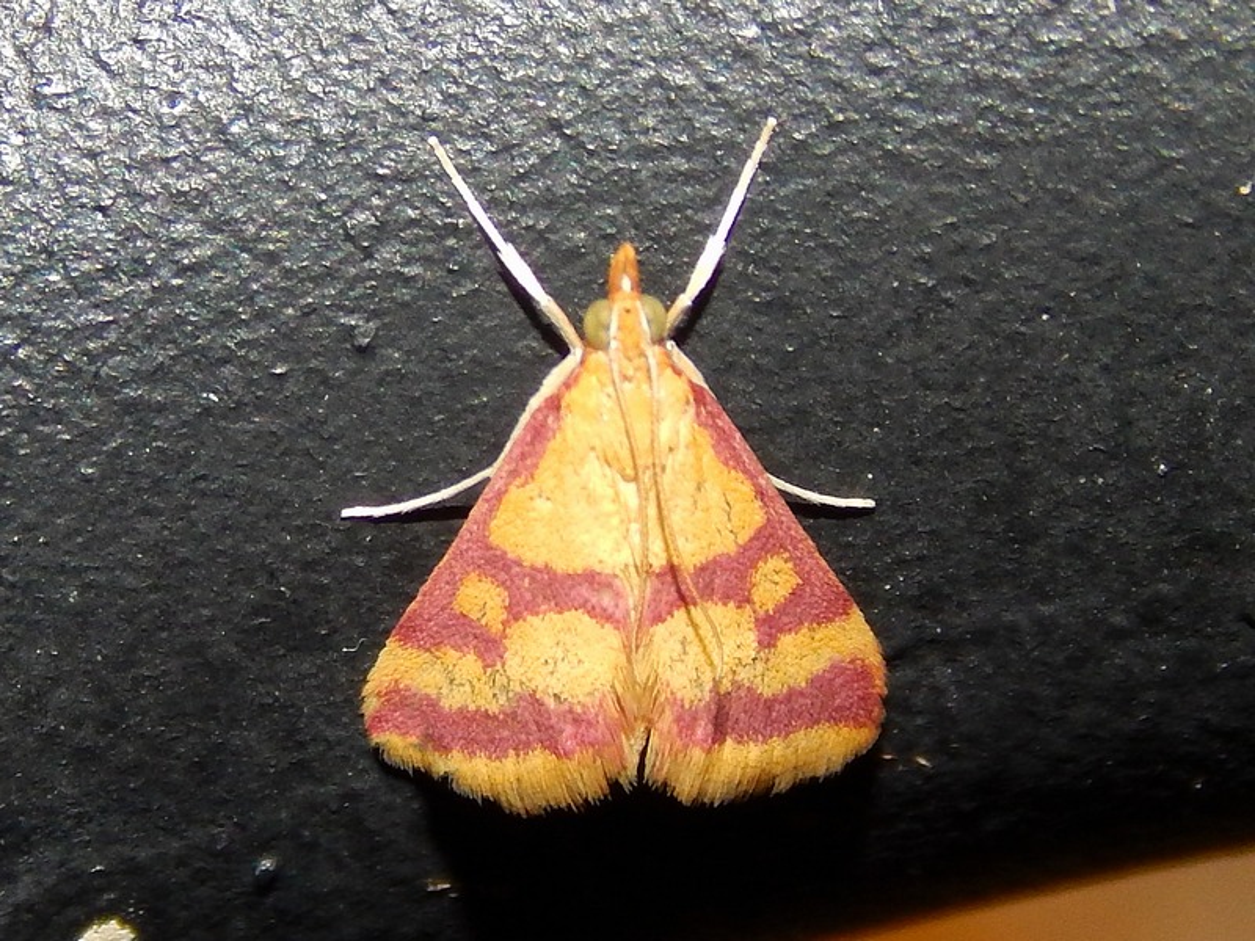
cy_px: 470
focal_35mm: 142
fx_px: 5148
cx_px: 628
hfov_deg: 13.9
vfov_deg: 10.4
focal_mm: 25.3
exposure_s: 1/30
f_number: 9.8
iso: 200
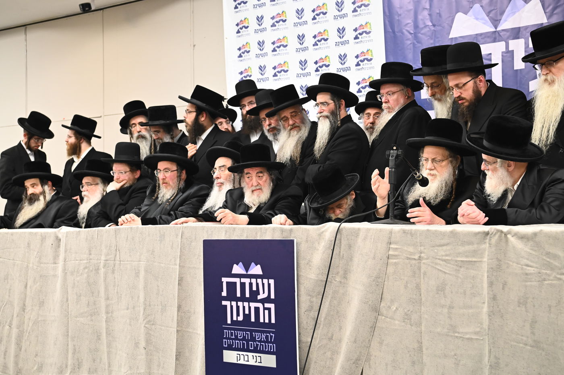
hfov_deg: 32.4
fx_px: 971
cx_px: 282
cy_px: 188
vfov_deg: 21.9
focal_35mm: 62
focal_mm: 62
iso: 2500
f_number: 6.3
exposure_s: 1/125
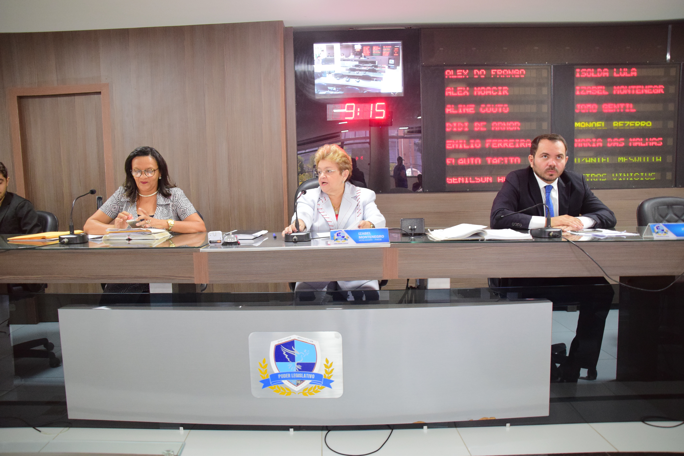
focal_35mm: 165
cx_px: 342
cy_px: 228
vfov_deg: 8.3
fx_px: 3136
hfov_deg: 12.4
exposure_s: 1/80
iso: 1600
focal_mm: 110
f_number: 6.3
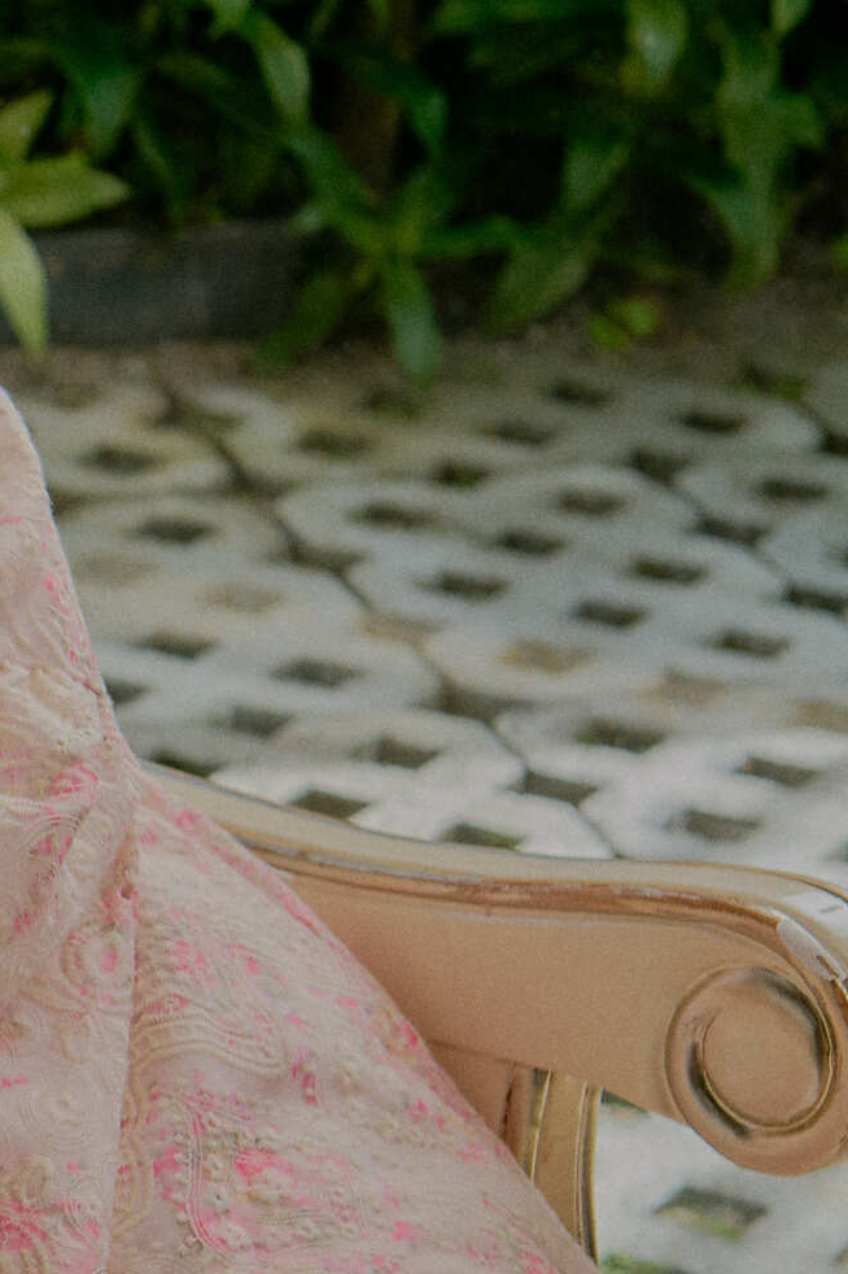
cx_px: -861
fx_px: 6505
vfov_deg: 11.2
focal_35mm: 184
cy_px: 882
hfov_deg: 7.2
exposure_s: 1/125
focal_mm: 45
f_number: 6.3
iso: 200
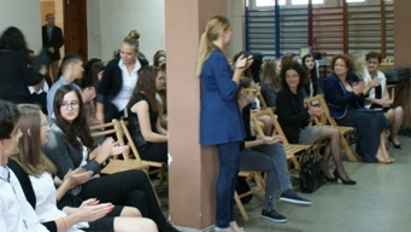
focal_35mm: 59
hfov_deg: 34.1
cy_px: 76
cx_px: 69
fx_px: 643
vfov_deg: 20.3
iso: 400
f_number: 4
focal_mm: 20
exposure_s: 1/10
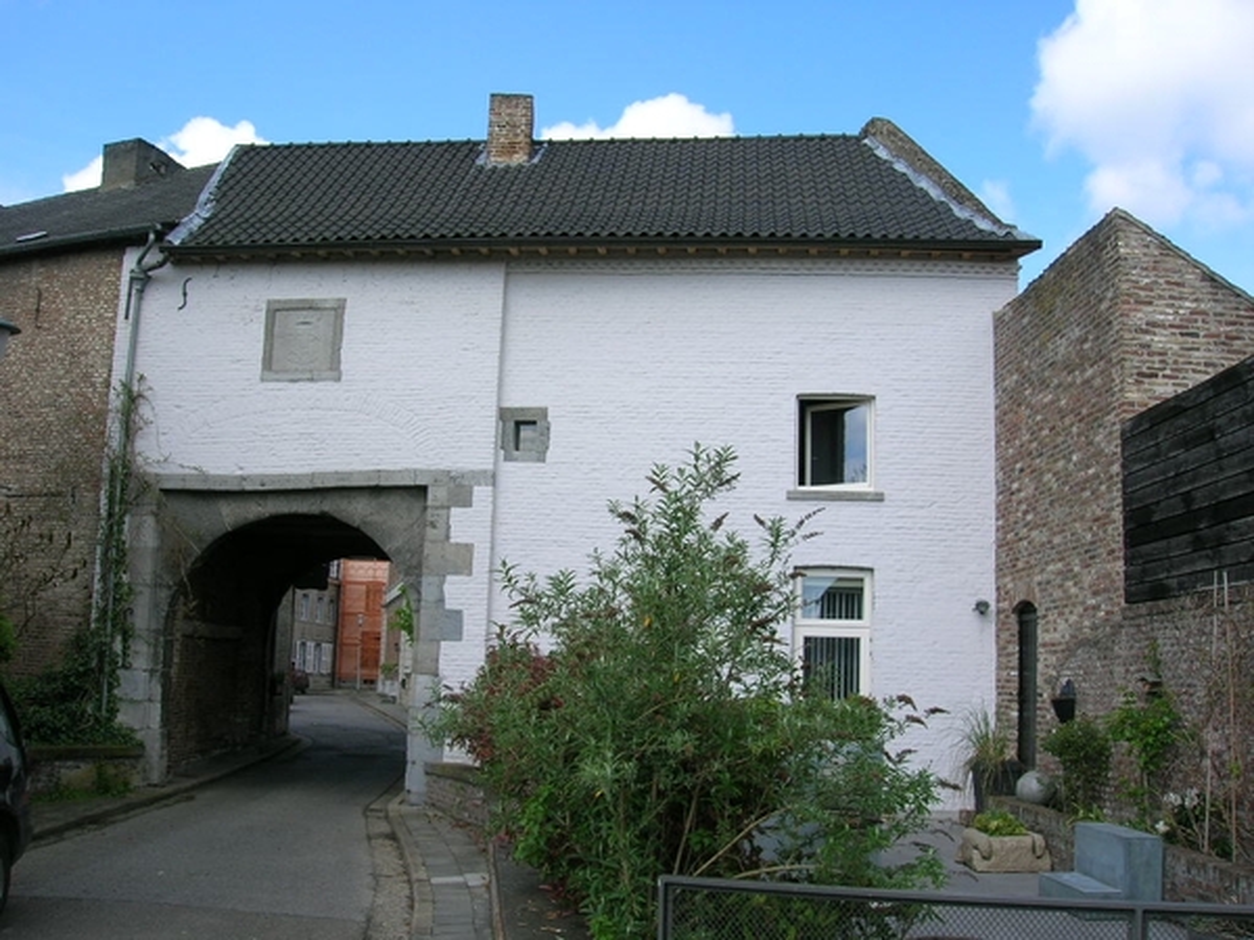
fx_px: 1232
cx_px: 627
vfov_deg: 41.8
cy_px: 470
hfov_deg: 54.0
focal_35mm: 34
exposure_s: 1/226
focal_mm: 5.7
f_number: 4.9
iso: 50
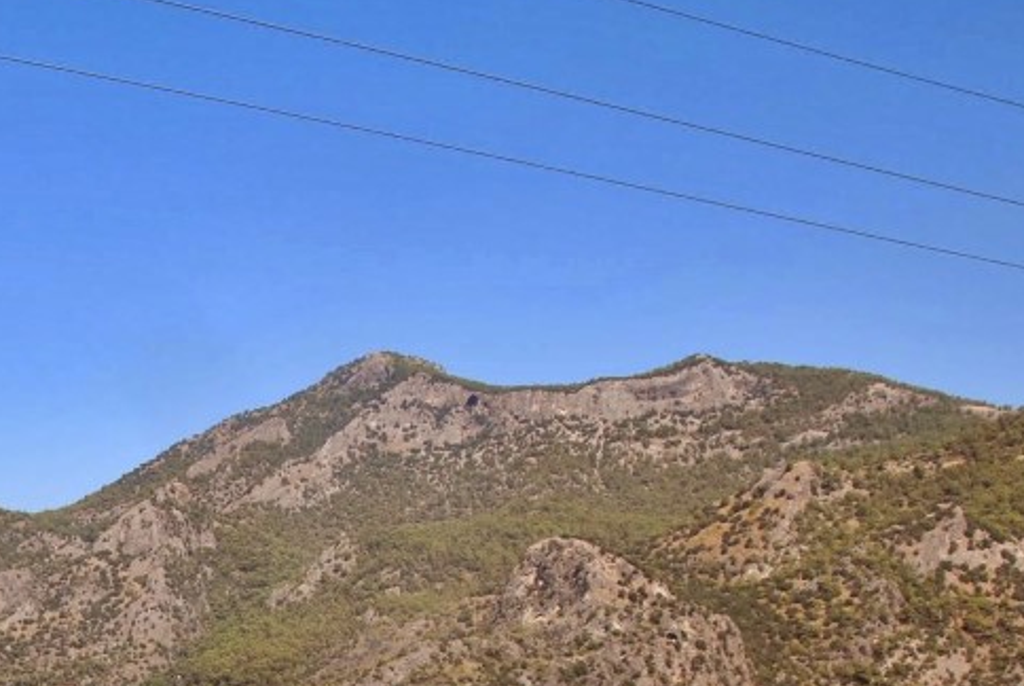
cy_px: 682
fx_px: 1823
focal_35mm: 64
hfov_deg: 29.2
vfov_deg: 20.6
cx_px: -20
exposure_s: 1/320
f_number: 9
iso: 100
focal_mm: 18
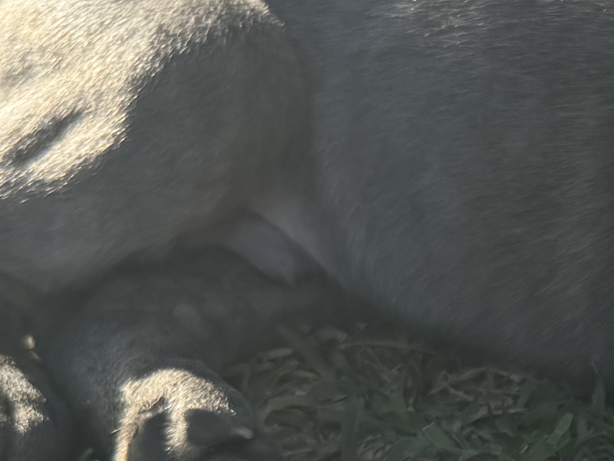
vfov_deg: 12.8
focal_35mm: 114
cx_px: 792
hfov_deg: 16.4
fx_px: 2022
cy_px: 452
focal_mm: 6.76
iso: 80
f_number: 1.78
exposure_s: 1/1131
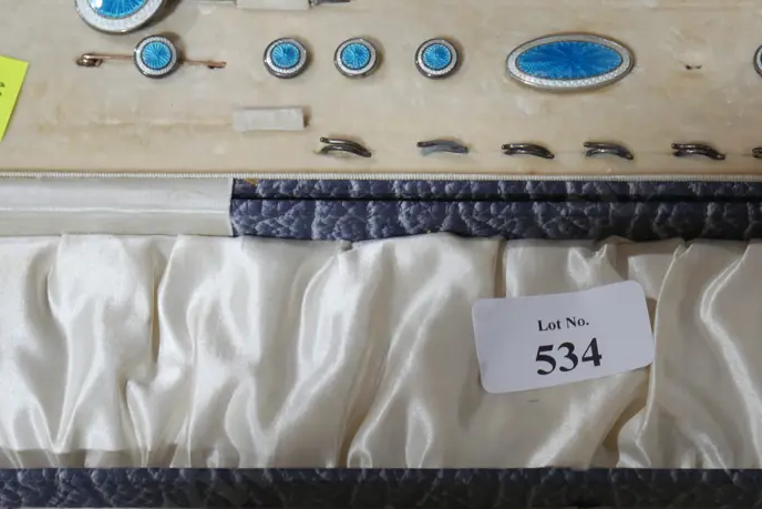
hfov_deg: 21.1
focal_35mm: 96
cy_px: 251
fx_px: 2032
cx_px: 537
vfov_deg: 14.3
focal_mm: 31
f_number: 5.4
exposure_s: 1/80
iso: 800
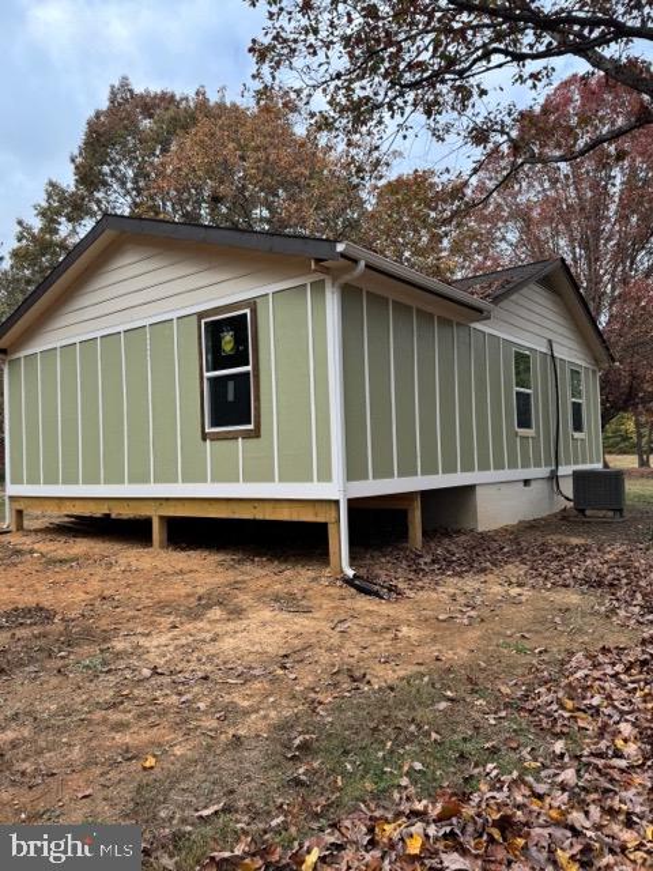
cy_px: 436
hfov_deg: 56.8
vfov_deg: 71.6
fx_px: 604
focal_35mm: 24
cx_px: 326
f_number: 1.78
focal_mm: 6.86
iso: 80
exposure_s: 1/888
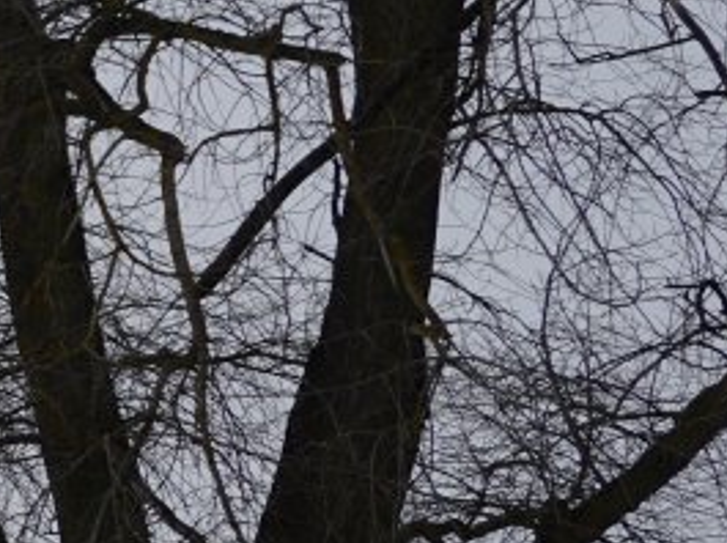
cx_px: -1429
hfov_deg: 6.3
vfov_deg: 5.2
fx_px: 6038
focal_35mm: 288
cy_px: 319
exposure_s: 1/60
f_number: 5.6
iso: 100
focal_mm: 33
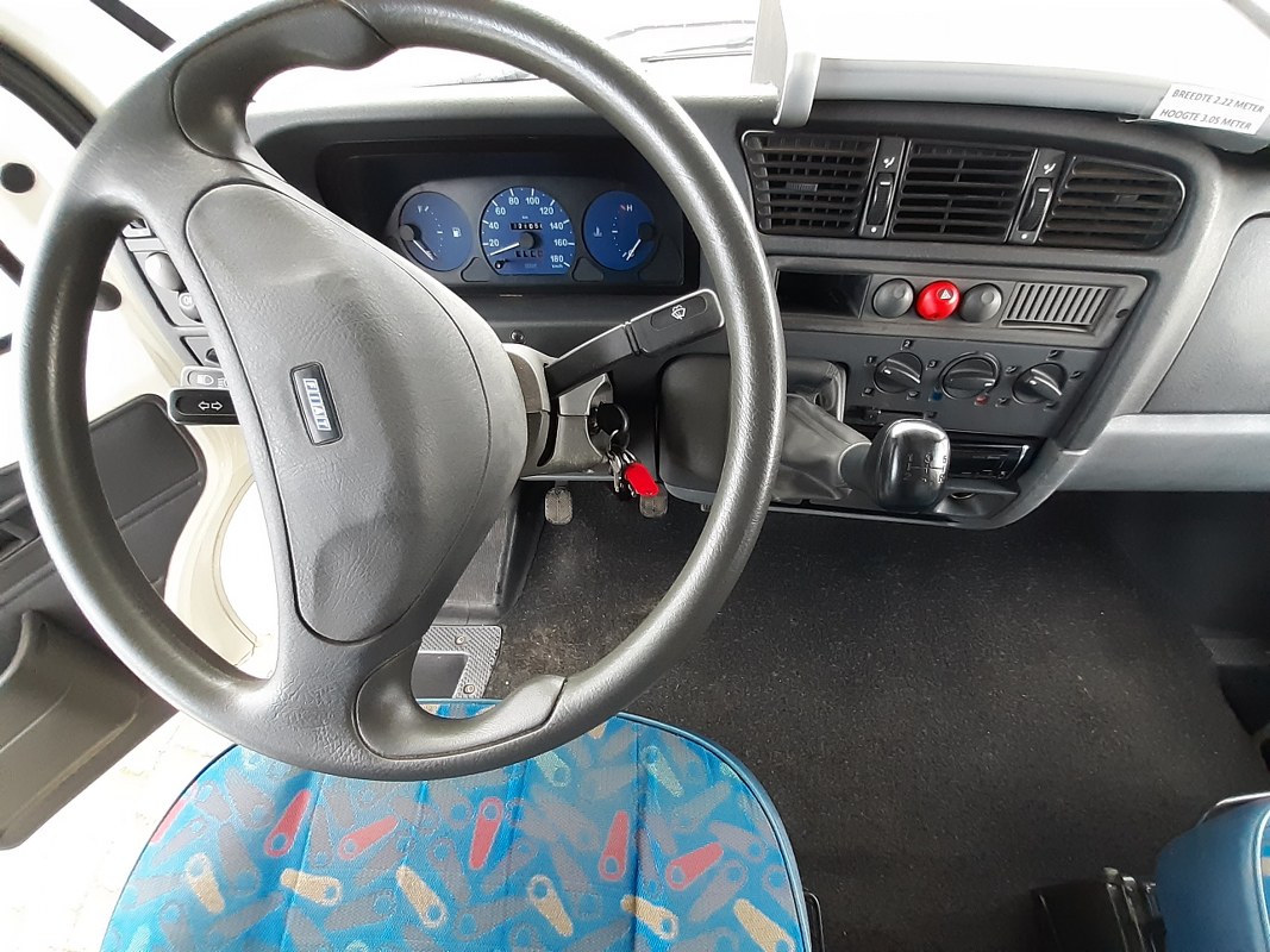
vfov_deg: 89.9
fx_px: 477
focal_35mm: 13
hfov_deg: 106.2
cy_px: 476
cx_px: 635
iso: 250
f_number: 2.2
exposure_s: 1/25
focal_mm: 1.13
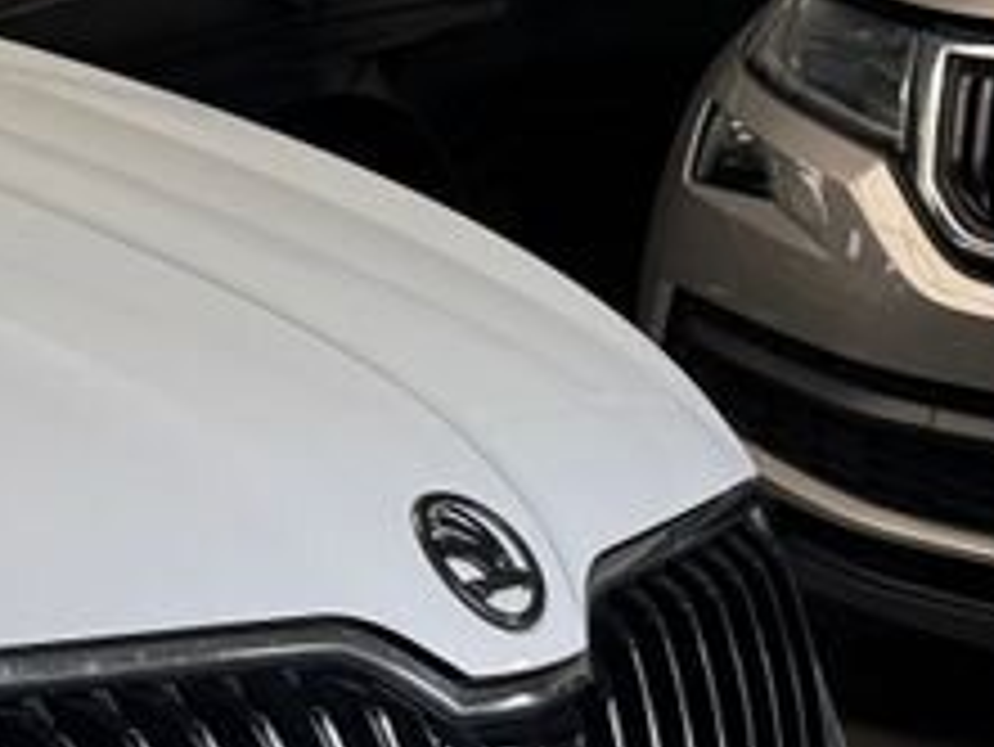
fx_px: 3189
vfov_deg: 13.4
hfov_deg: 13.8
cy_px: 351
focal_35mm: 111
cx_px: -1241
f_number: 1.78
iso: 200
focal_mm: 6.76
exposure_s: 1/76
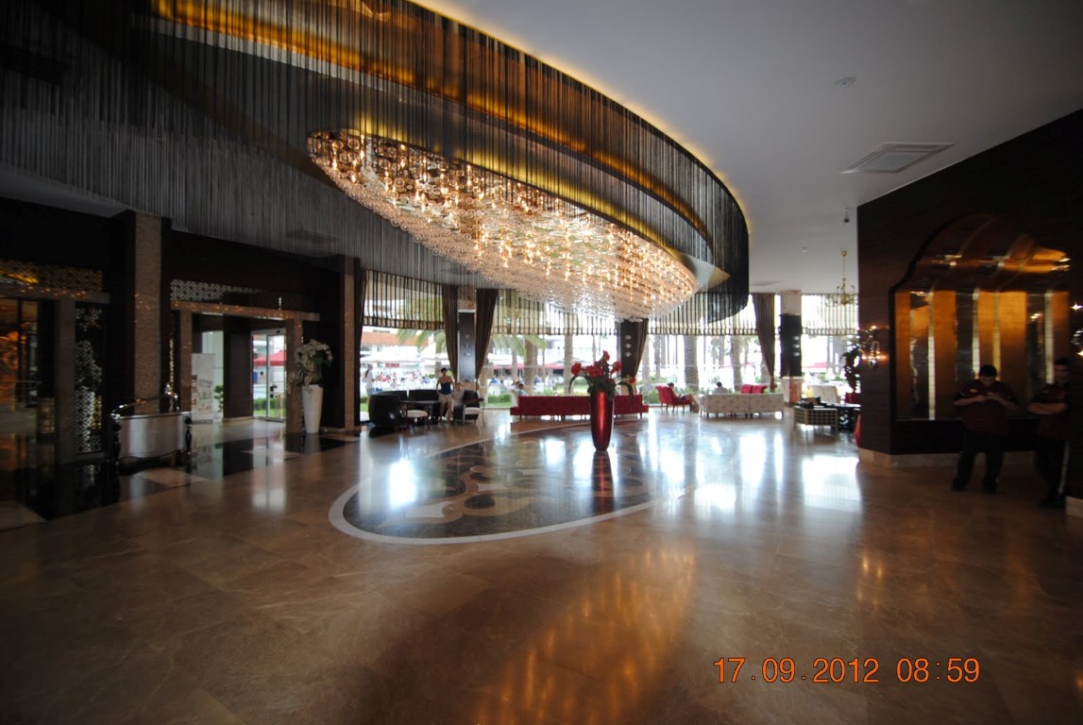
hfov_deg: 100.3
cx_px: 542
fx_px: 452
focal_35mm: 15
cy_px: 362
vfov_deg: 77.5
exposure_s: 1/125
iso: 180
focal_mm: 10
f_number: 3.5
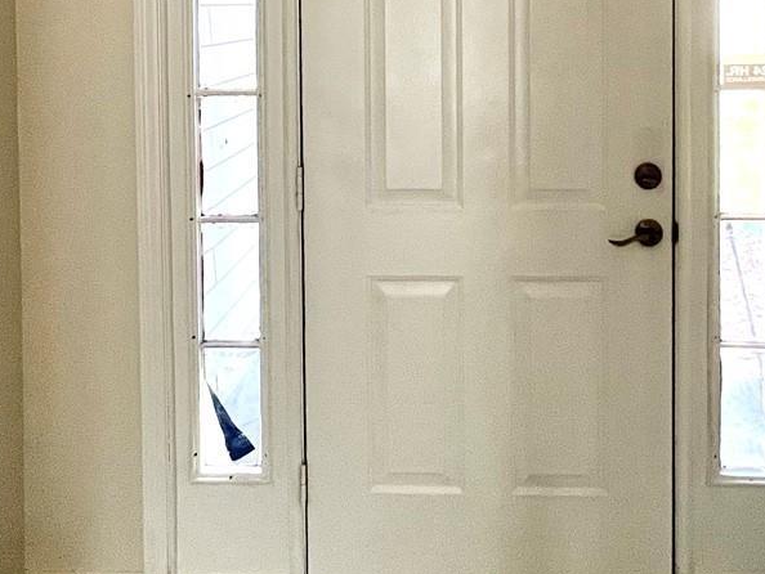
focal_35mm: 35
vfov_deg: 37.2
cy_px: 23
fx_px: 774
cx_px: 486
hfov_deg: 52.0
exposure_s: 1/60
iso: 320
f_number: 1.8
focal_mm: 1.57
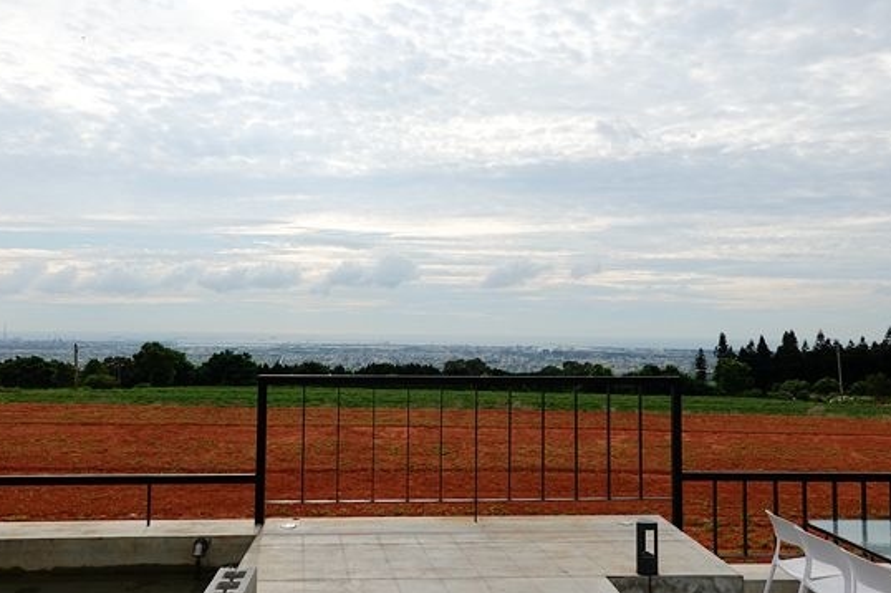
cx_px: 434
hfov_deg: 63.7
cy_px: 289
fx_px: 717
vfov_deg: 44.9
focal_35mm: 29
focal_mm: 9
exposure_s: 1/640
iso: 125
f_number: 5.6
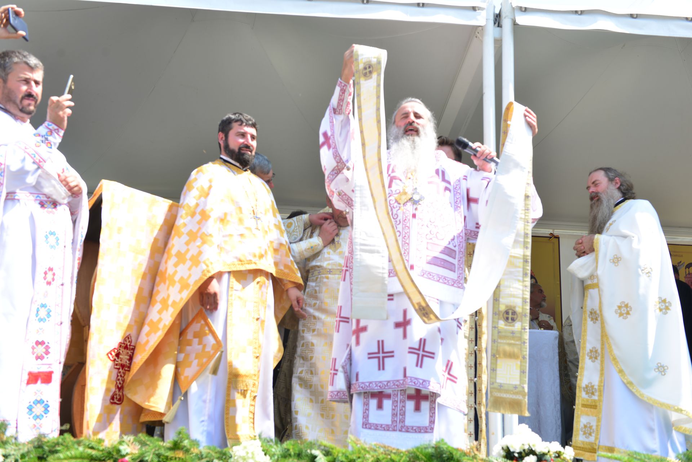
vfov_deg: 37.9
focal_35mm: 35
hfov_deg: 54.4
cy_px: 231
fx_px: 673
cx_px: 346
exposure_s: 1/160
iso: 100
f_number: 4.5
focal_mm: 35
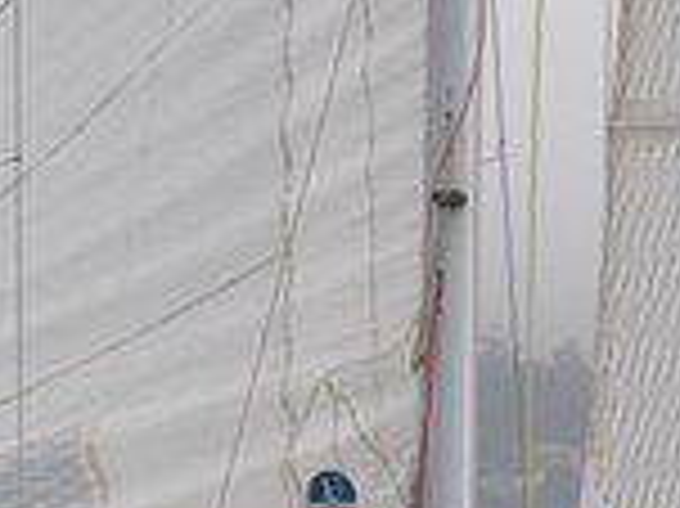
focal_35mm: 499
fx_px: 9786
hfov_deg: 4.0
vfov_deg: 3.0
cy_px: 1056
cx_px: 342
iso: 100
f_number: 5.6
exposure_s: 1/500
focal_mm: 65
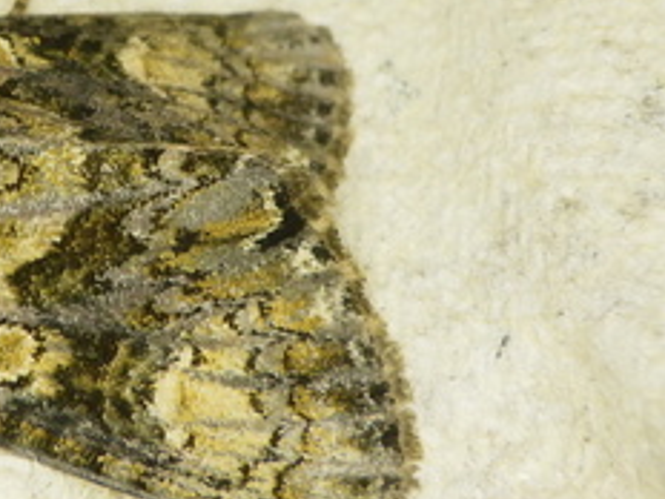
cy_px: 143
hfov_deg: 16.7
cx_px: 63
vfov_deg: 12.7
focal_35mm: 116
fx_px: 2228
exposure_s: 1/500
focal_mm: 6.1
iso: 250
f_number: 4.6
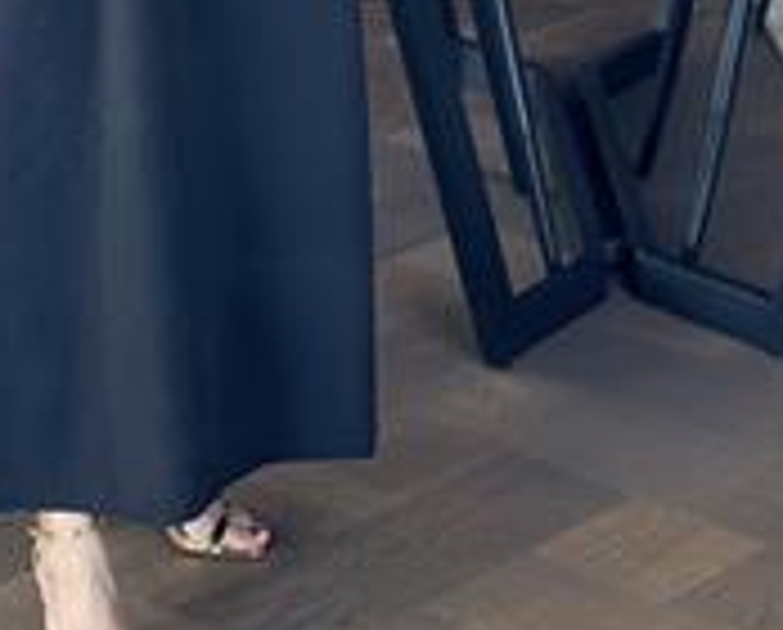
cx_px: 144
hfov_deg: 14.0
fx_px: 3159
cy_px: -202
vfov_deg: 11.1
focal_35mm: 136
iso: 125
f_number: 1.78
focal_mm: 6.86
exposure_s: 1/60
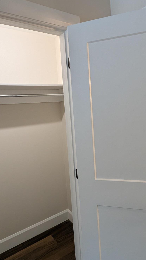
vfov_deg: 81.2
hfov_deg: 51.4
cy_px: 125
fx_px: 151
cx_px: 68
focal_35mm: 22
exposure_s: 1/24
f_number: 2.2
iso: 60
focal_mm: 1.95
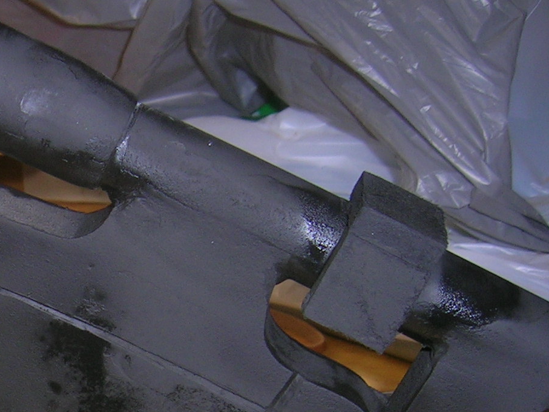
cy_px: 436
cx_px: -66
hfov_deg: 23.1
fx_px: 1253
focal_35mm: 79
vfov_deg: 18.1
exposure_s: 1/60.1
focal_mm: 5.4
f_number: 2.8
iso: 50
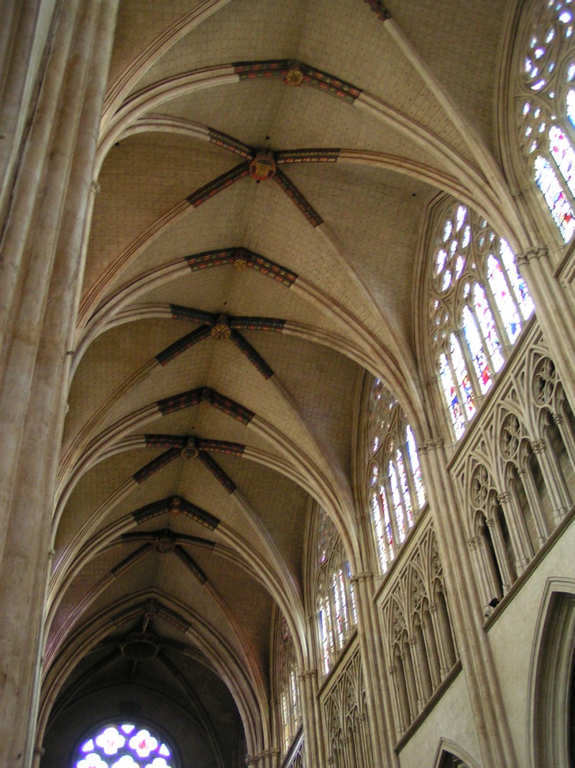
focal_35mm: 41
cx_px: 288
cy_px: 384
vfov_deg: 45.8
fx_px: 908
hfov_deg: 35.1
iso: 200
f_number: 2.8
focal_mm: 6.3
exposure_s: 1/8
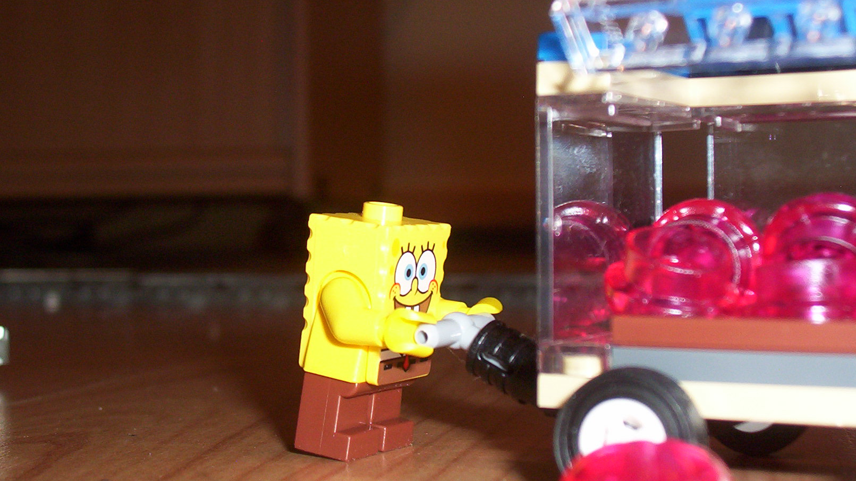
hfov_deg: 29.0
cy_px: 206
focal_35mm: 73
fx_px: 1657
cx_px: 425
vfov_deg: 16.5
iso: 140
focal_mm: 8.74
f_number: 3.26
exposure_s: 1/80.5
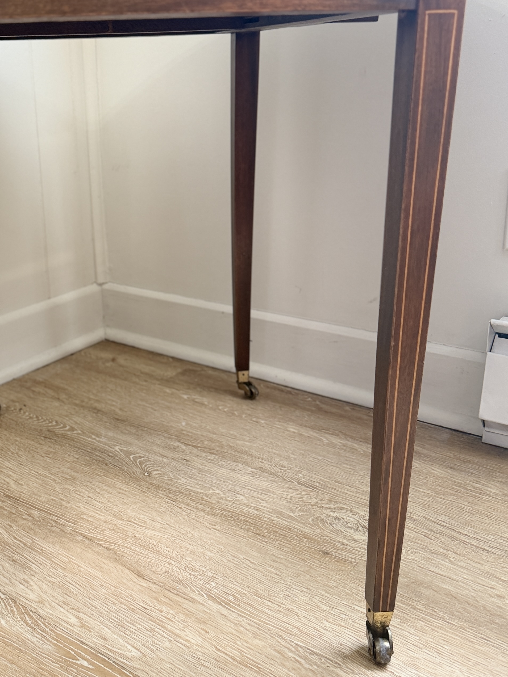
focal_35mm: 38
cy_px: 312
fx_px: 744
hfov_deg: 36.7
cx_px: 122
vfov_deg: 48.9
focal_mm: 6.76
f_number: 1.78
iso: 160
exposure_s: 1/60
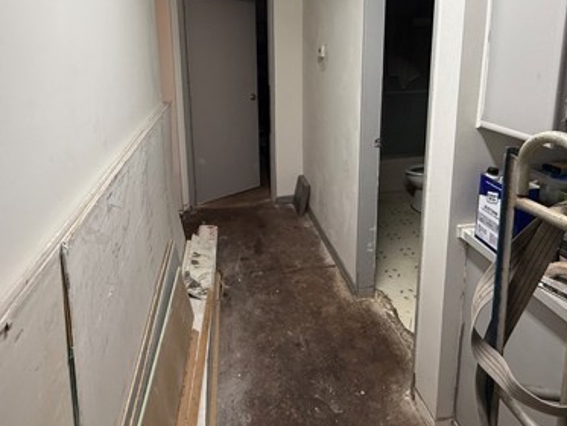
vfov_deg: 54.6
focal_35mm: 24
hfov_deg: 71.6
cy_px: 116
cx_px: 292
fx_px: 393
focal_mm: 2.22
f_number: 2.2
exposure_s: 1/120
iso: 320
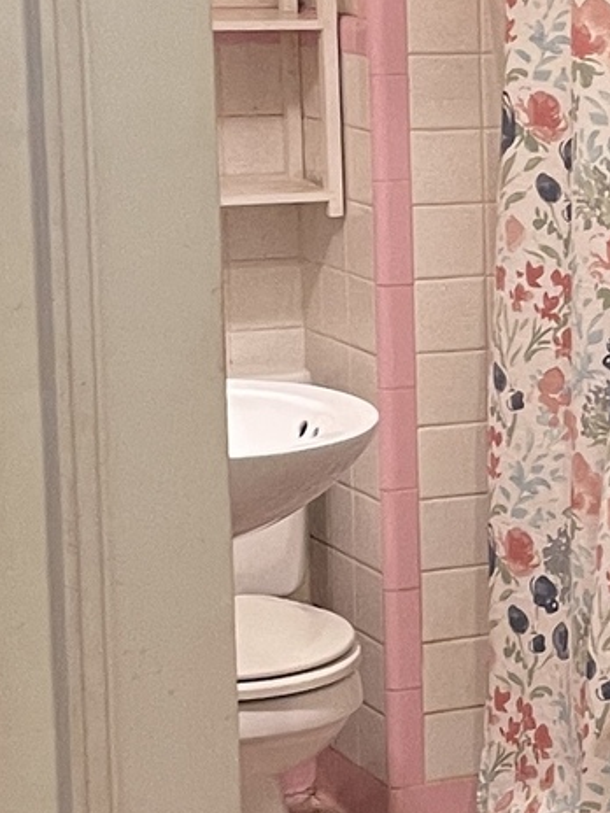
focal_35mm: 129
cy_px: 389
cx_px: 1213
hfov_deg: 10.6
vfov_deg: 15.3
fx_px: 3031
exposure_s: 1/60
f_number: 1.6
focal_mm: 4.2
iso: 160
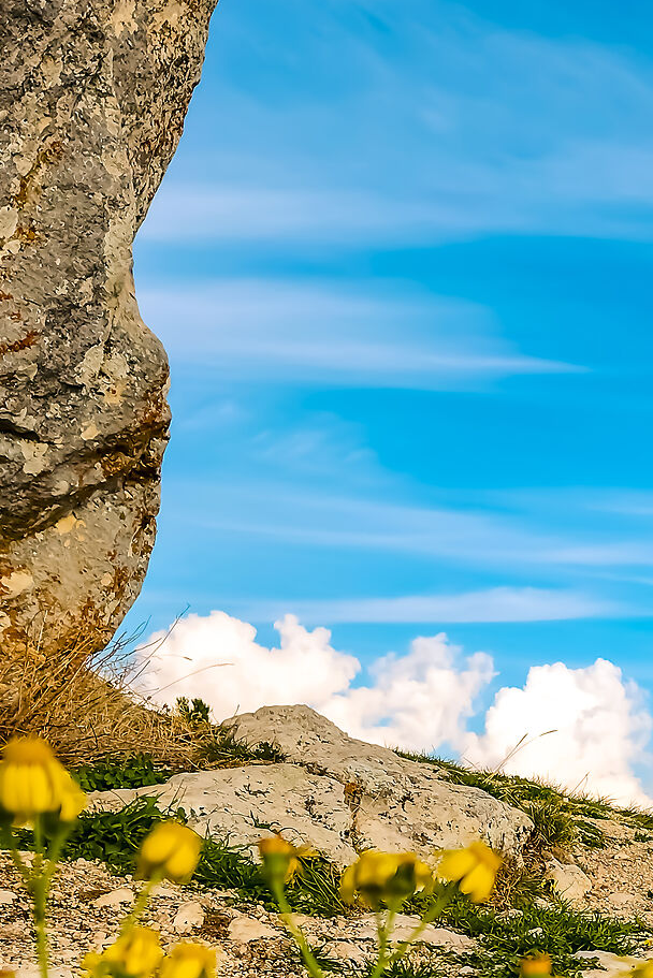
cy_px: 873
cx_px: 864
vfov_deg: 30.5
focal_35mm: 63
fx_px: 1713
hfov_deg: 19.7
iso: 20
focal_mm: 5.4
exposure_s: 1/1000
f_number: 1.8
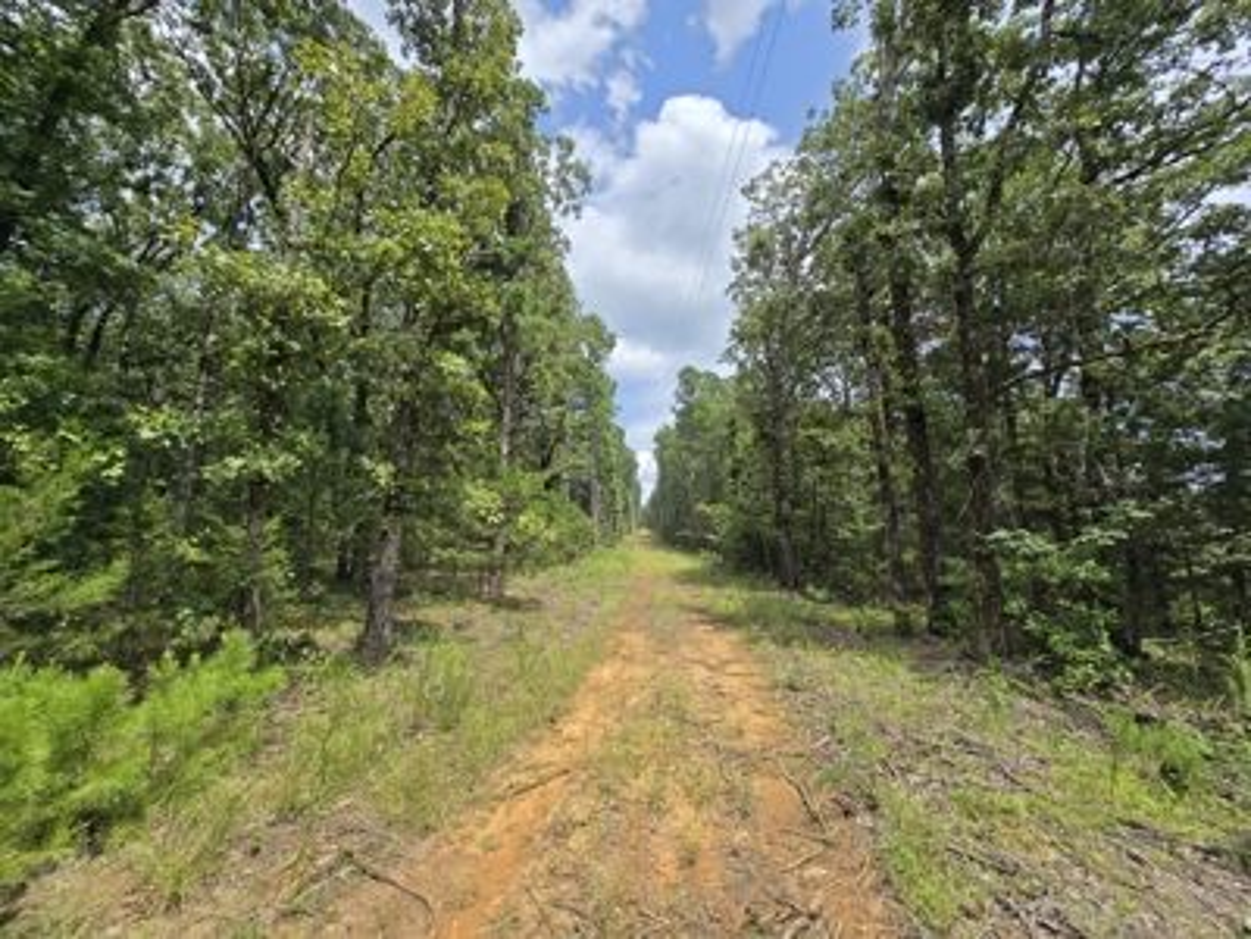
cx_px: 626
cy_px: 470
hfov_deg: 106.2
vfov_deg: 89.9
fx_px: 470
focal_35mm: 13
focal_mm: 2.2
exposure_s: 1/1989
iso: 50
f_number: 2.2
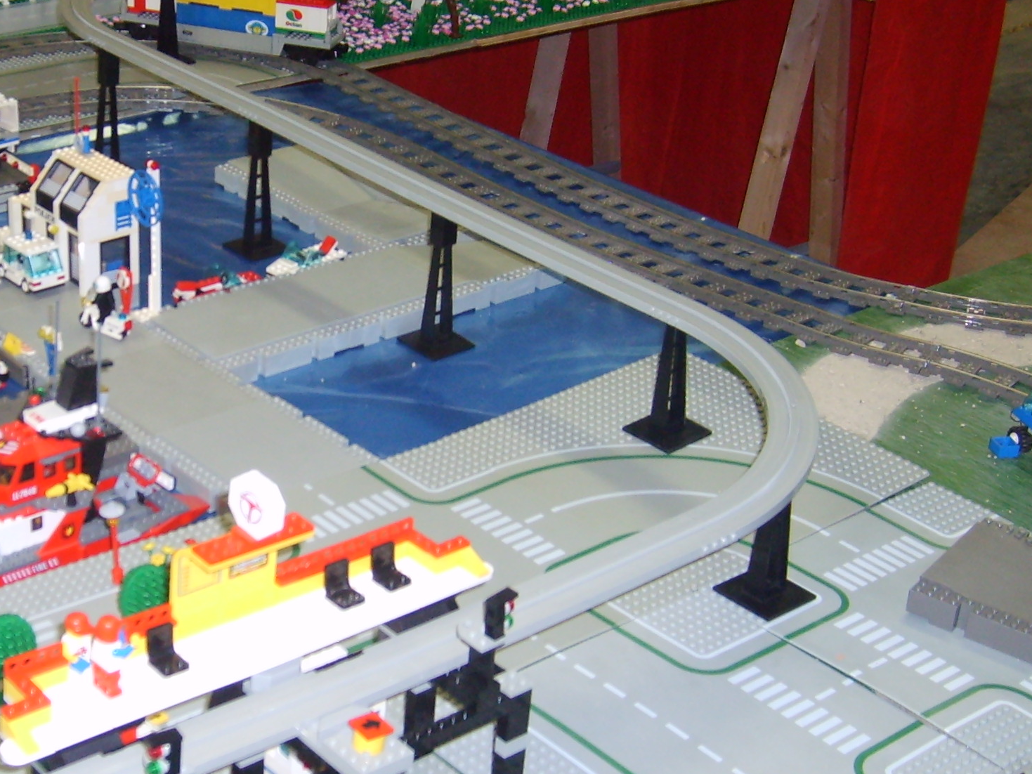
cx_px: 228
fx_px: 1819
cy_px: 368
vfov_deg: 24.0
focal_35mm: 61
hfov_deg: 31.0
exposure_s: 1/45
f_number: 2.8
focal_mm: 5.8
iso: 100
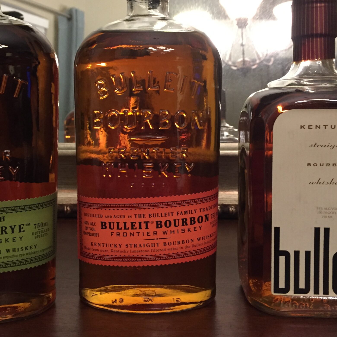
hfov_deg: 39.9
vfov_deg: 39.9
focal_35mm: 42
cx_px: 138
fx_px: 463
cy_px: 139
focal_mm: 4.15
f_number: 2.2
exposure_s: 1/17
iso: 250
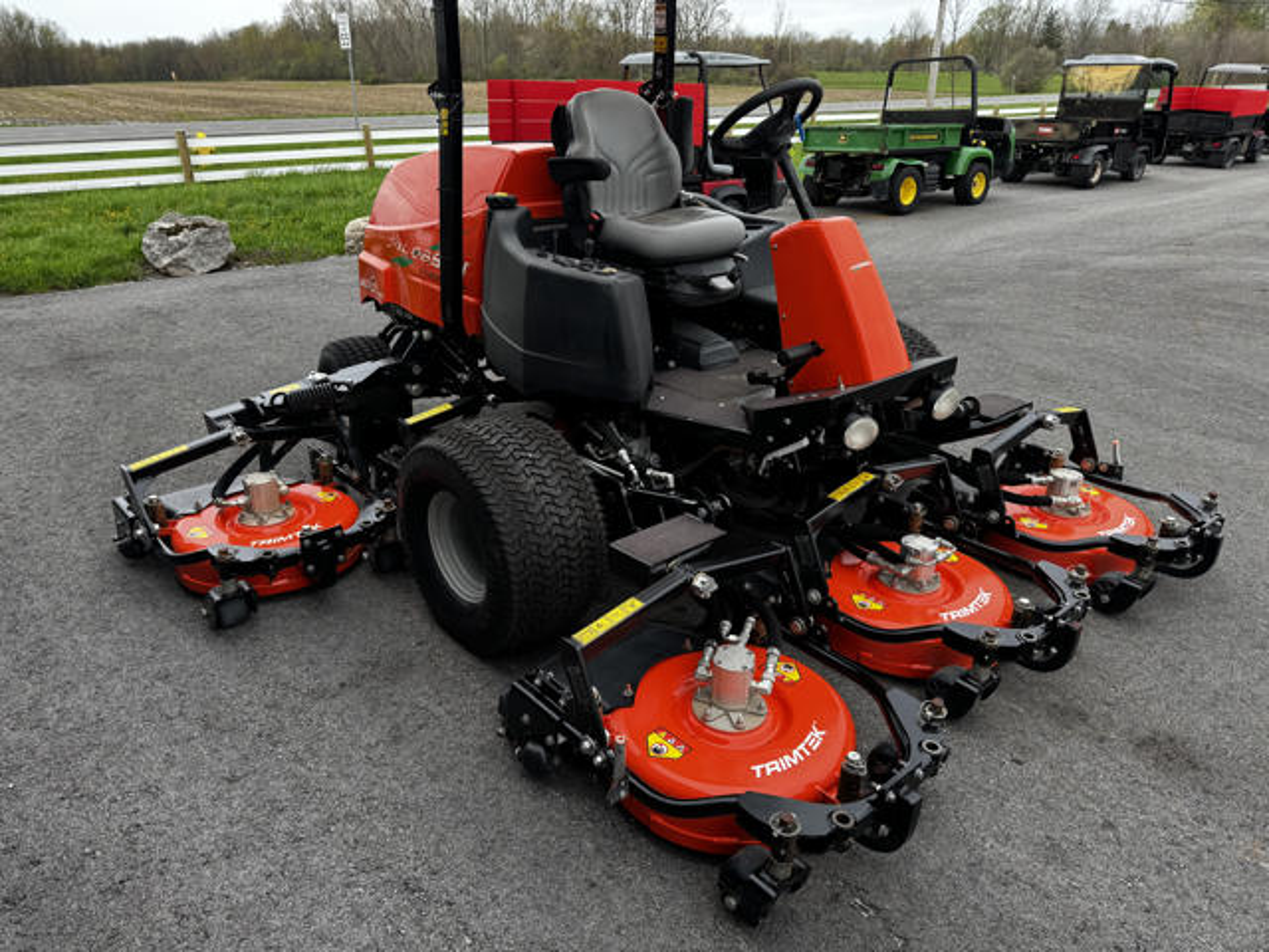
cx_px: 634
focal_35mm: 24
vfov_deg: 56.8
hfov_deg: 71.6
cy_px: 476
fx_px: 880
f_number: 1.78
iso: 64
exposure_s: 1/121
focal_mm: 6.76
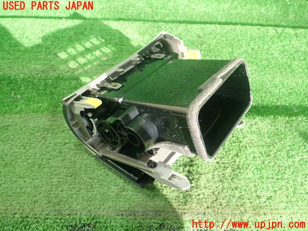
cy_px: 116
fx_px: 267
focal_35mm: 30
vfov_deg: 46.8
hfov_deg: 60.0
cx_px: 154
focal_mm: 5.5
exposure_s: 1/125
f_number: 2.3
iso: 320
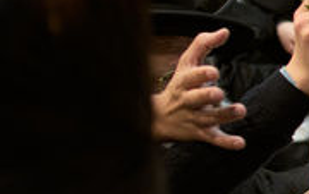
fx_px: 1172
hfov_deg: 12.0
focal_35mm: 139
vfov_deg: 9.4
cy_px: 155
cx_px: 755
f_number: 2
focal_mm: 24
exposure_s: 1/640
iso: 640
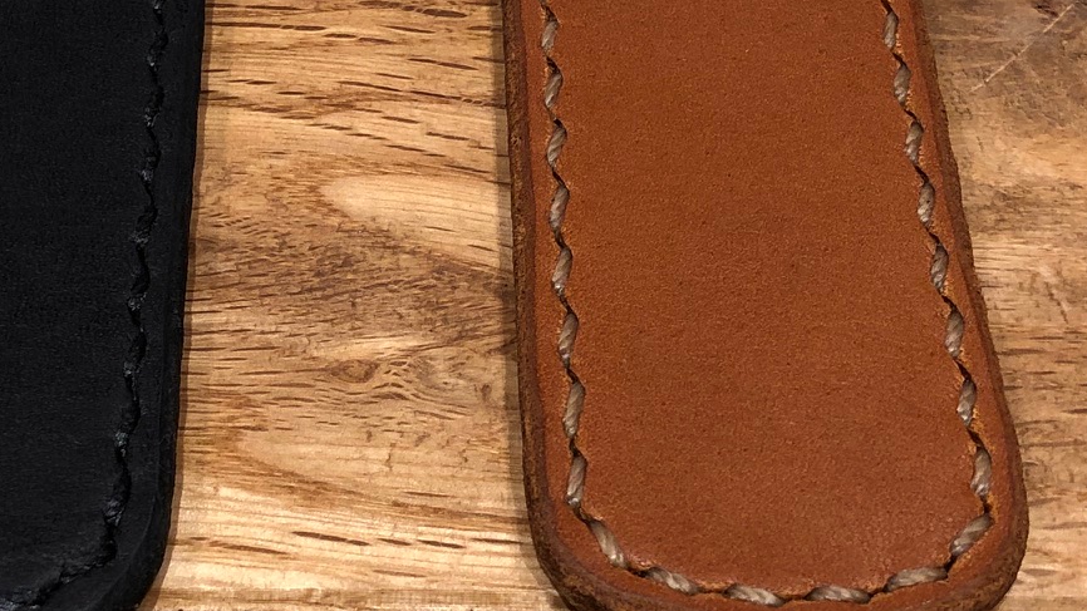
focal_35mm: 71
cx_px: 353
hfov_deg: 29.5
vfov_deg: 17.0
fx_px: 2046
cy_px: 218
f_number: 1.8
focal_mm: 3.99
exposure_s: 1/25
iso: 32
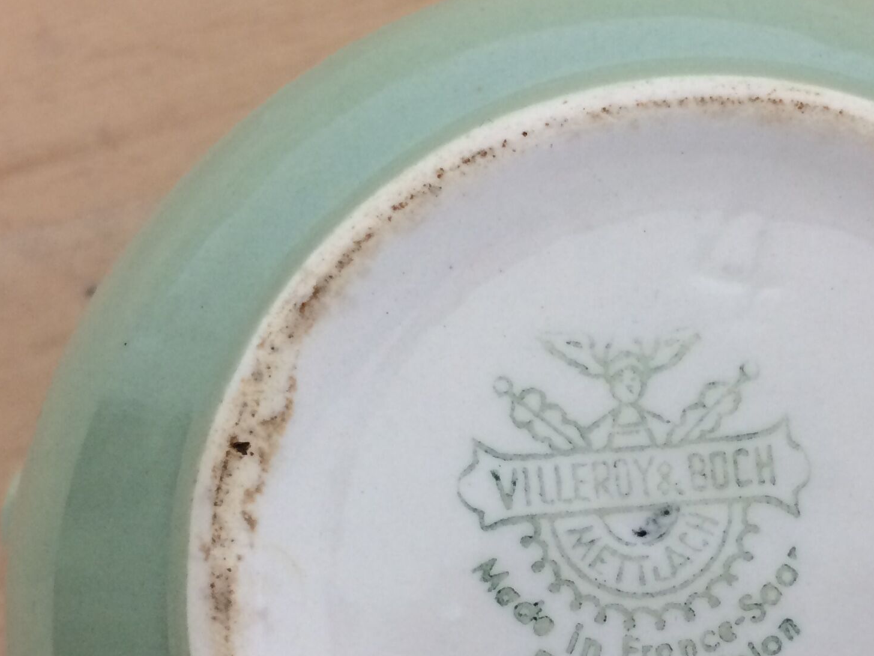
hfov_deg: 29.4
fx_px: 1641
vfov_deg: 22.4
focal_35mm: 65
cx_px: 651
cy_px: 493
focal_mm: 4.15
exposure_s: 1/33
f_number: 2.2
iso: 64
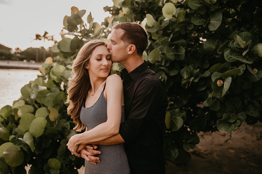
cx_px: 131
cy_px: 87
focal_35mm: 38
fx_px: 277
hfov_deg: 50.7
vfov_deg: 35.1
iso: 160
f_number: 2.8
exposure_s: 1/400
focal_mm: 38
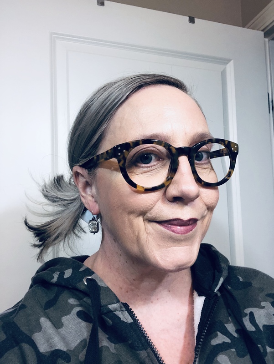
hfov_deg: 44.2
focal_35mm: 32
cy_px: 182
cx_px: 137
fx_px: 337
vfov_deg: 56.8
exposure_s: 1/120
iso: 125
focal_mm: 2.87
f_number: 2.2
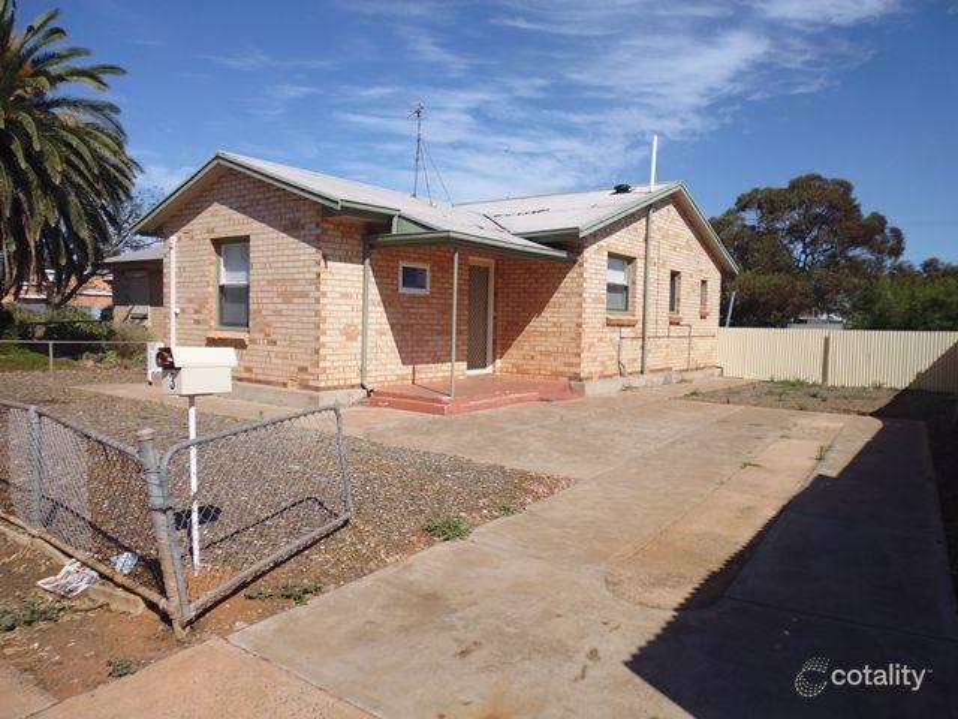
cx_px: 479
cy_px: 360
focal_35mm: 24
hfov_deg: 71.6
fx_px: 664
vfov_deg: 56.8
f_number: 9
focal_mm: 4.3
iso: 100
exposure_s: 1/200
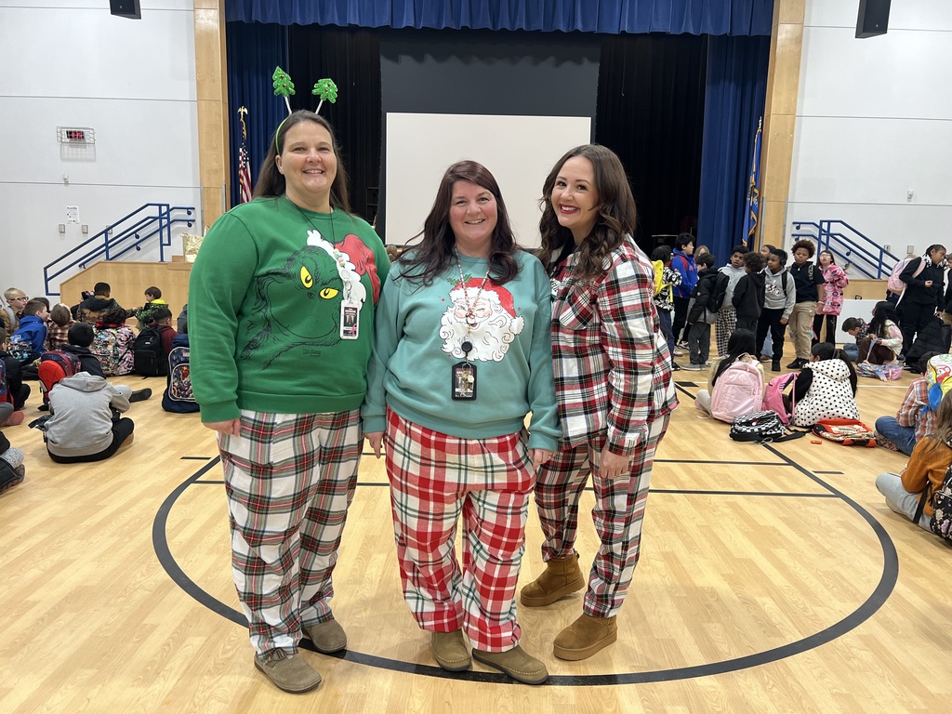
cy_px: 357
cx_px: 476
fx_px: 715
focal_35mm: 26
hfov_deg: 67.3
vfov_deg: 53.1
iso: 125
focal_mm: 5.7
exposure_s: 1/101
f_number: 1.5
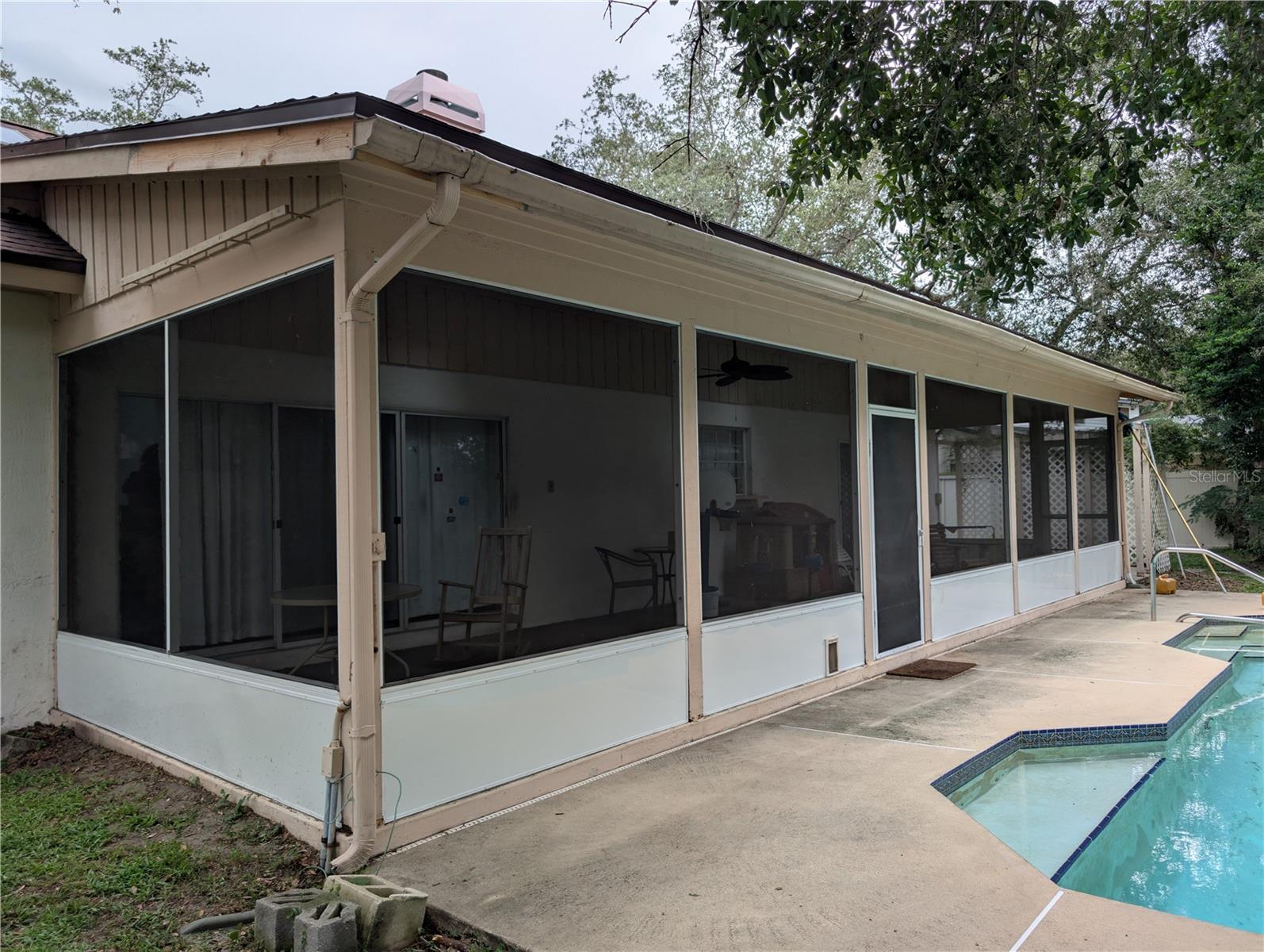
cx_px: 632
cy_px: 476
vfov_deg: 56.9
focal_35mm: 24
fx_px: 878
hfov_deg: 71.5
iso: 21
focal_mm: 6.9
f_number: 1.68
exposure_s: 1/235
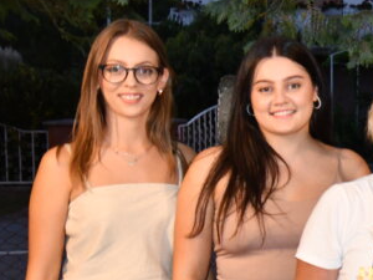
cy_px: 159
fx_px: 1271
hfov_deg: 15.2
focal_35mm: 118
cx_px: 586
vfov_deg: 12.6
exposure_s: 1/60
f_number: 3.5
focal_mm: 24
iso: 1100
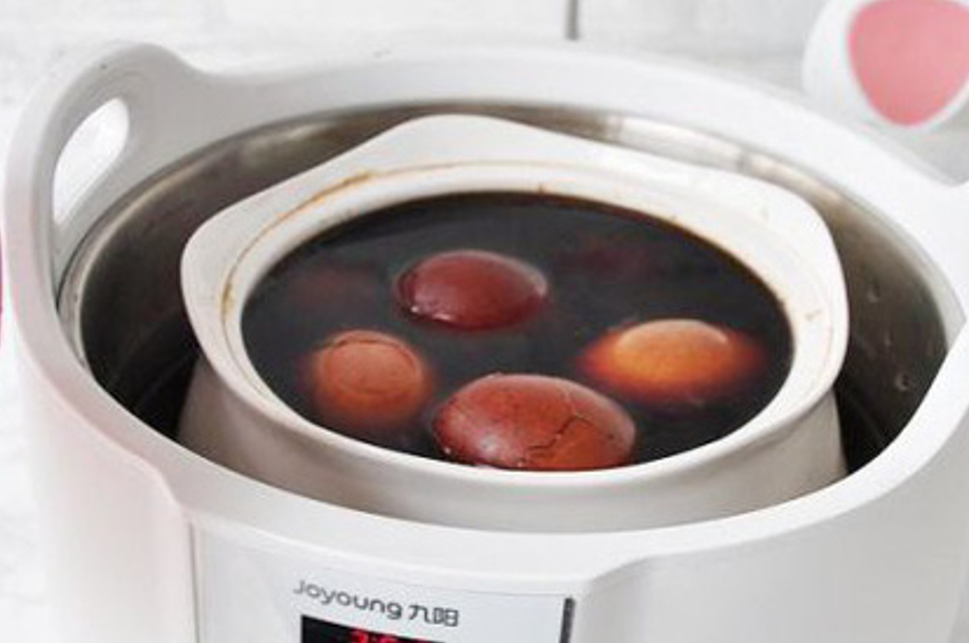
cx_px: 523
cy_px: 402
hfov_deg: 22.4
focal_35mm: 91
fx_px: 2446
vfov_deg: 15.0
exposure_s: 1/50
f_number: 5.6
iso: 640
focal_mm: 38
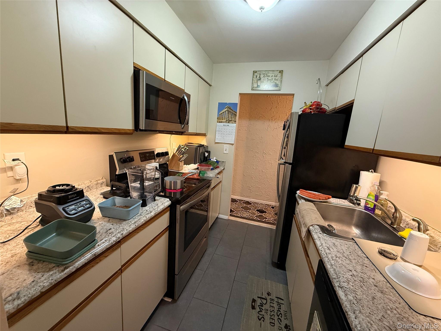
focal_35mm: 14
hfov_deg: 102.1
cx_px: 220
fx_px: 178
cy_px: 166
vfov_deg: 85.7
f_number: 2.2
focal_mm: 2.22
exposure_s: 1/60
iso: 500
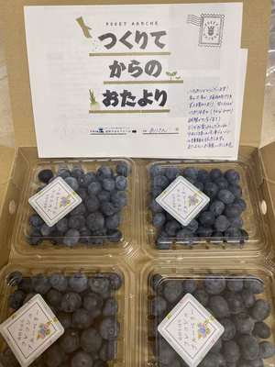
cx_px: 138
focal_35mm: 26
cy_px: 184
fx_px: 275
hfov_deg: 53.1
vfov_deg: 67.3
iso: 80
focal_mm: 4.25
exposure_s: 1/60
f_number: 1.8
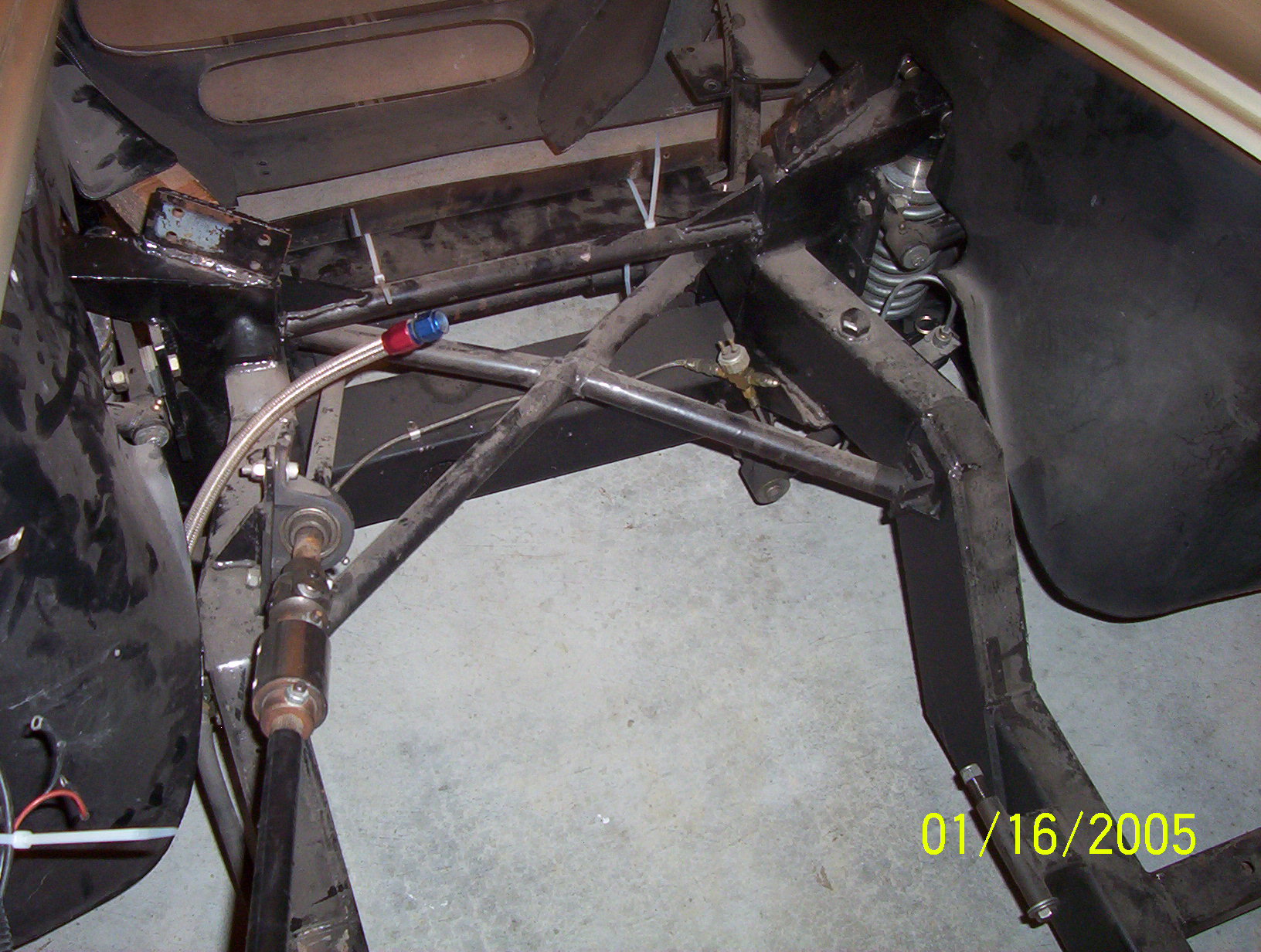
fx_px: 1570
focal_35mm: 43
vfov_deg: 33.7
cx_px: 630
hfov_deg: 43.8
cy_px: 476
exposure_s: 1/2
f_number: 2.73
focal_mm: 5.77
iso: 140
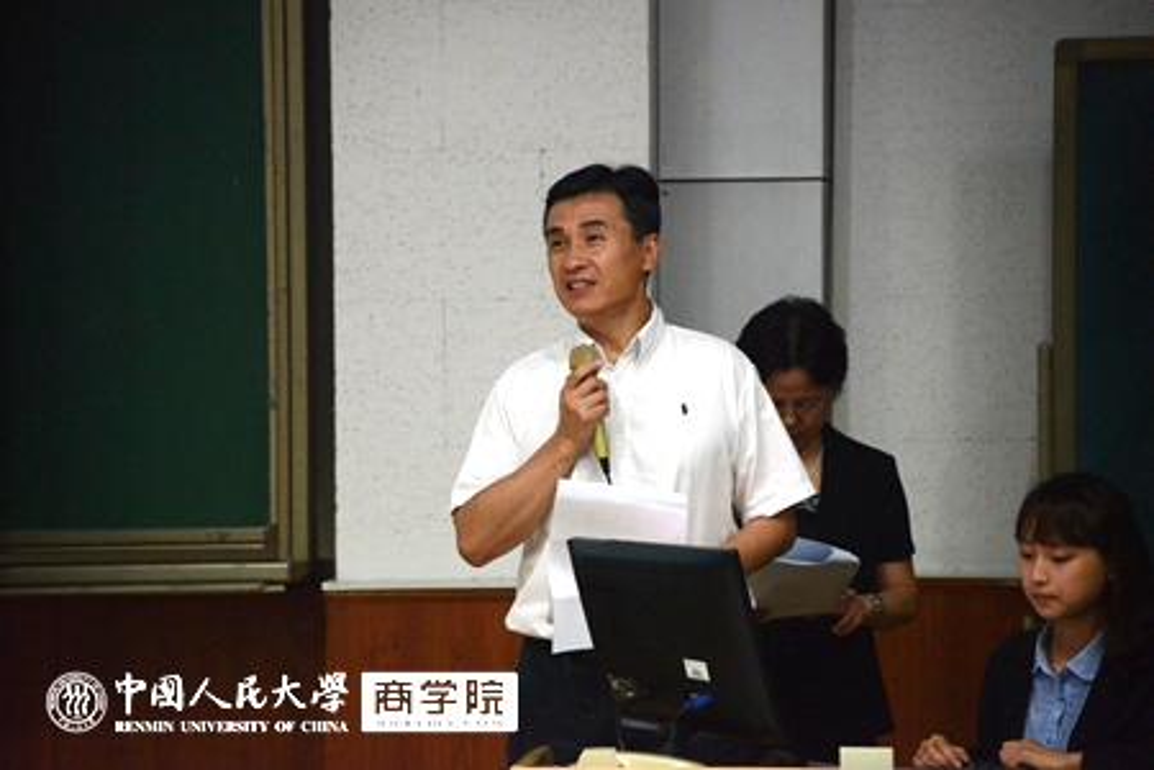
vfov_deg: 6.0
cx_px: 577
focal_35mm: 230
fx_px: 7372
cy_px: 385
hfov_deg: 9.0
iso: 5000
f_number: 5.6
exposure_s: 1/125
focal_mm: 230
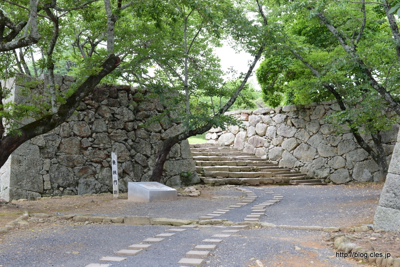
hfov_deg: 39.6
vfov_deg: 27.0
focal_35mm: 50
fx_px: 556
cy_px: 134
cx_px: 200
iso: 160
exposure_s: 1/50
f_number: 8
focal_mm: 50
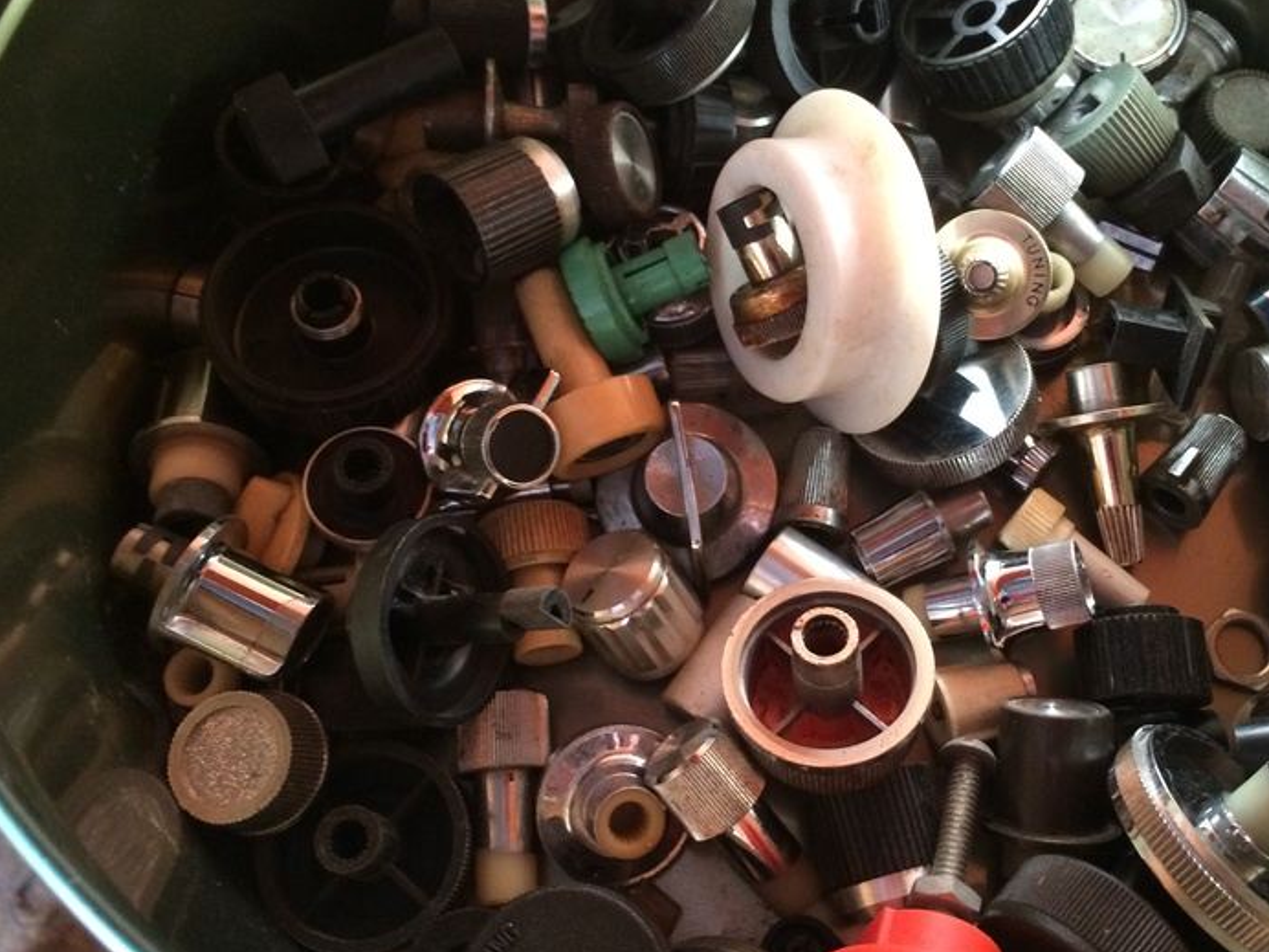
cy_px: 434
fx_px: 1430
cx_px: 763
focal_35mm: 39
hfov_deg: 47.6
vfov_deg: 36.8
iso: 320
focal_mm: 4.12
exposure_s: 1/24
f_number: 2.2
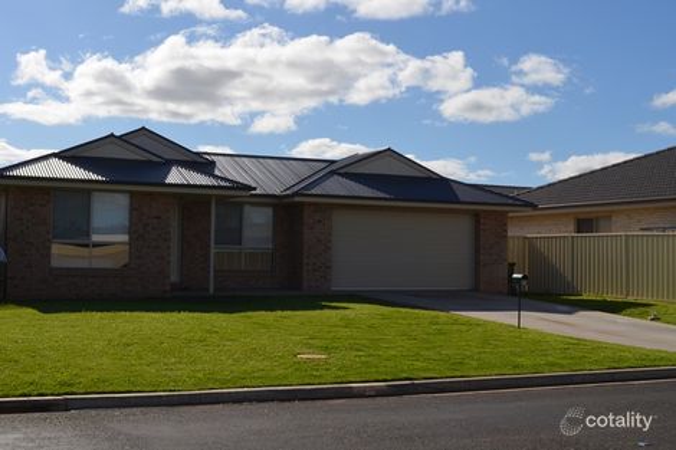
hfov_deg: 37.9
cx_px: 338
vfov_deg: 25.7
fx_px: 985
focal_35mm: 52
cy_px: 225
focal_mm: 35
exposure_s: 1/200
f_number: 13
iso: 100
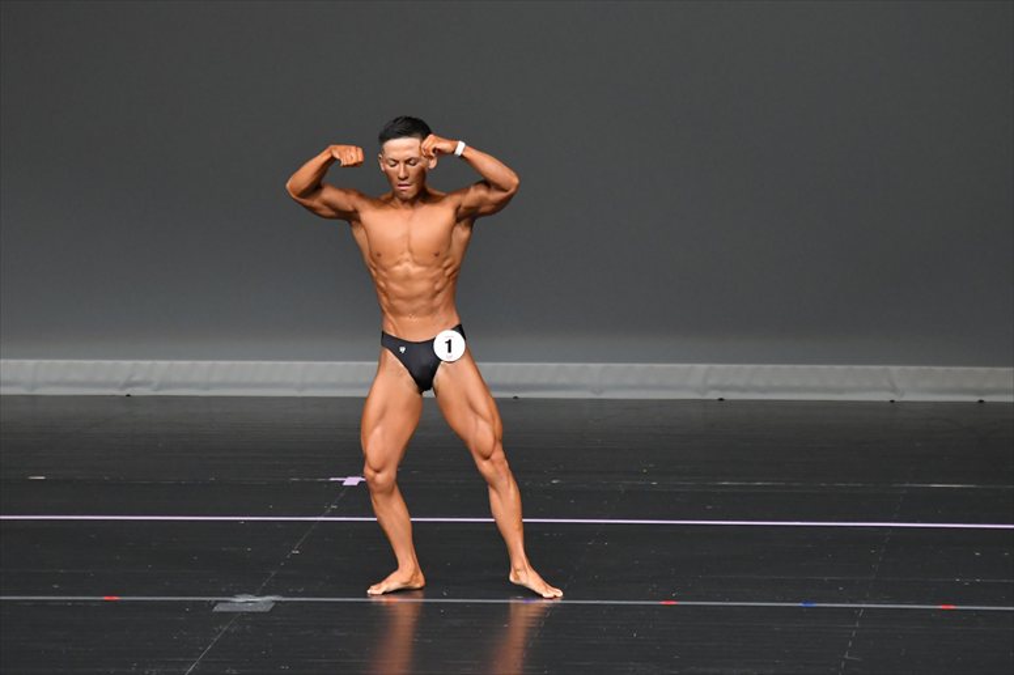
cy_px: 338
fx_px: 8868
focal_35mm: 315
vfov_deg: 4.4
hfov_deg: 6.5
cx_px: 507
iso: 4000
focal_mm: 210
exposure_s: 1/400
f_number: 5.6
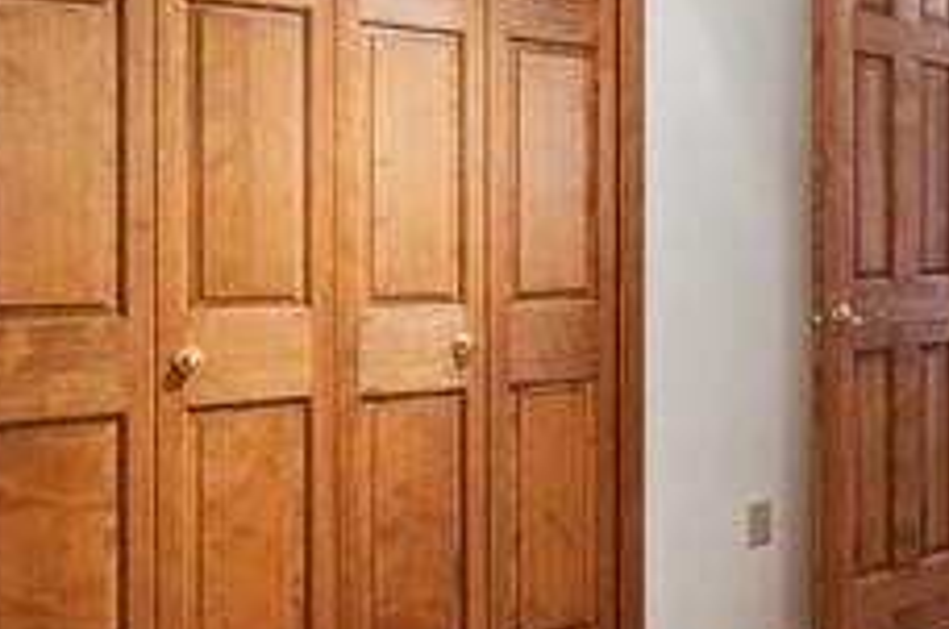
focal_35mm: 45
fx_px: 1184
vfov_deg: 29.6
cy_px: 237
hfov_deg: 36.4
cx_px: 1066
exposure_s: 1/3.33
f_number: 6.3
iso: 100
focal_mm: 16
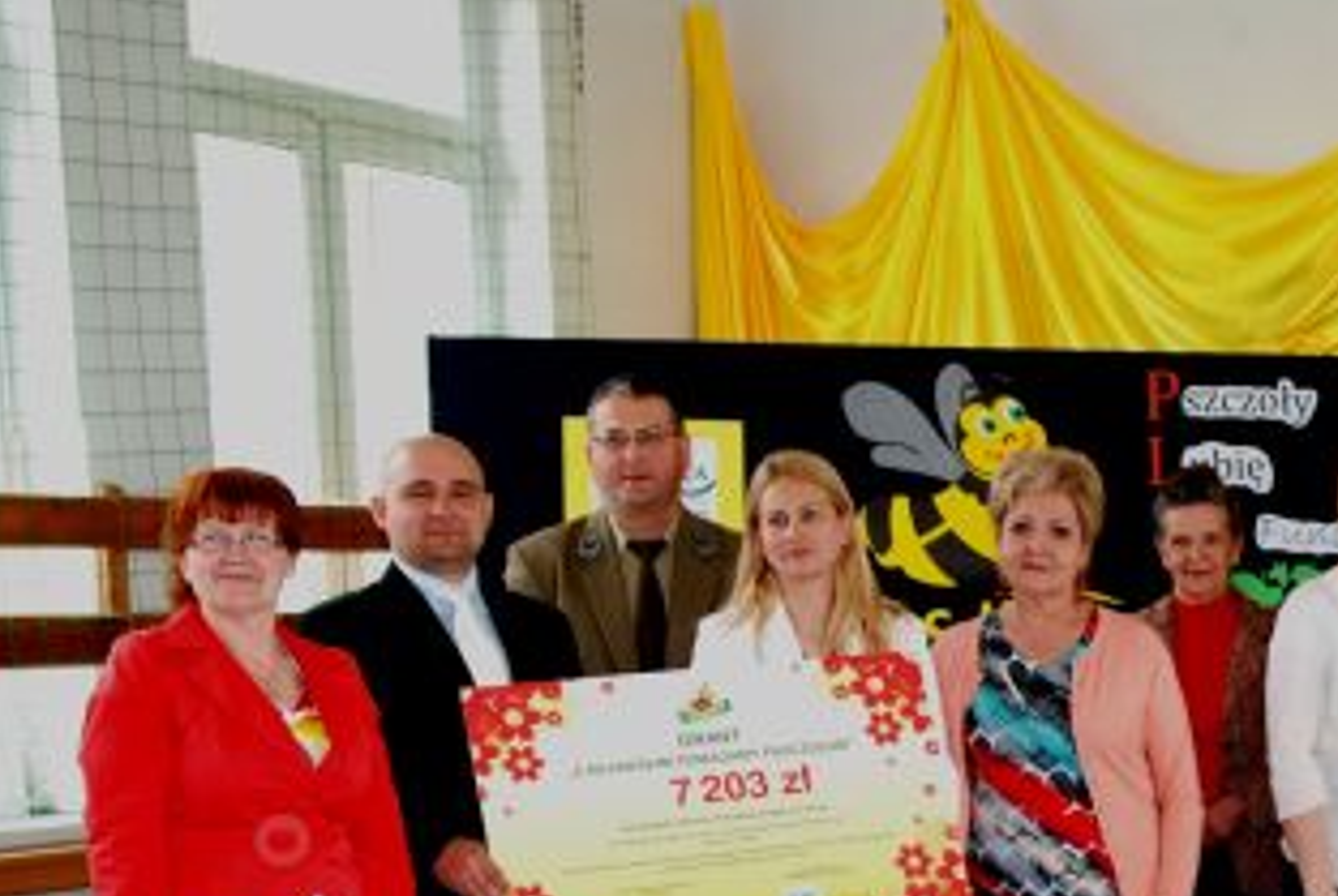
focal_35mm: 80
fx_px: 2978
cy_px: 913
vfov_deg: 16.7
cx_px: 1282
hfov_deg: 24.4
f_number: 3.5
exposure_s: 1/60
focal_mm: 26
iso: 200
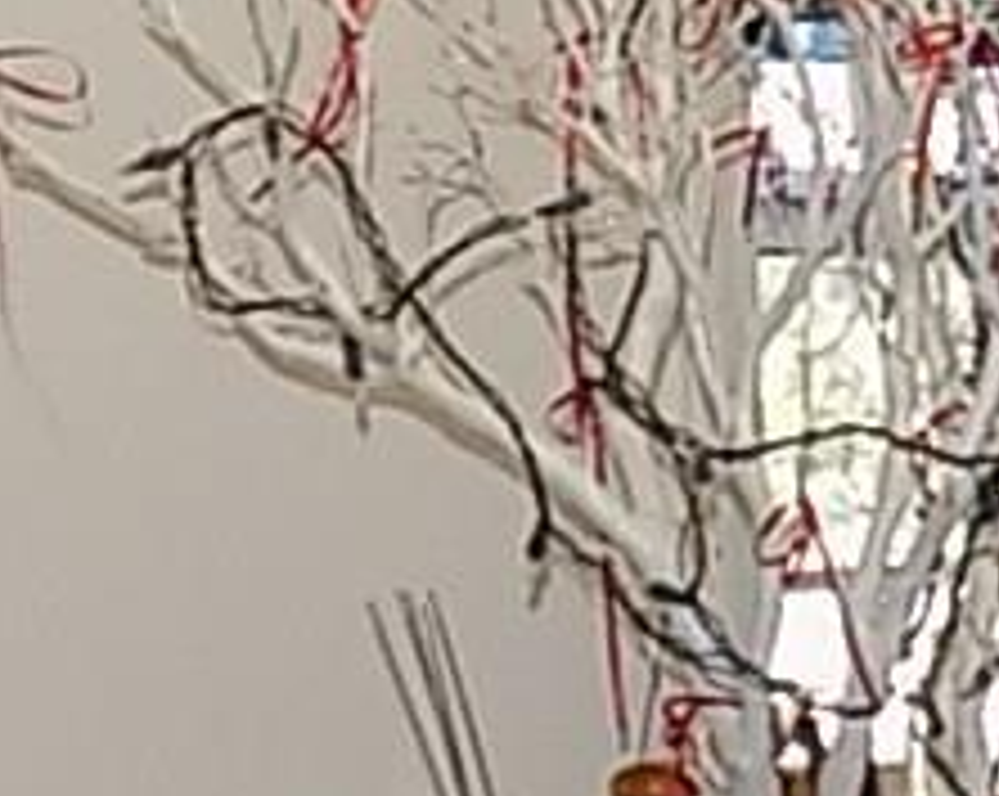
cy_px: 1178
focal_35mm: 162
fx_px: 4783
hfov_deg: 10.9
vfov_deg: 9.3
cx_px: 2012
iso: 200
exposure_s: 1/30
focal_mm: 4
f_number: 3.1
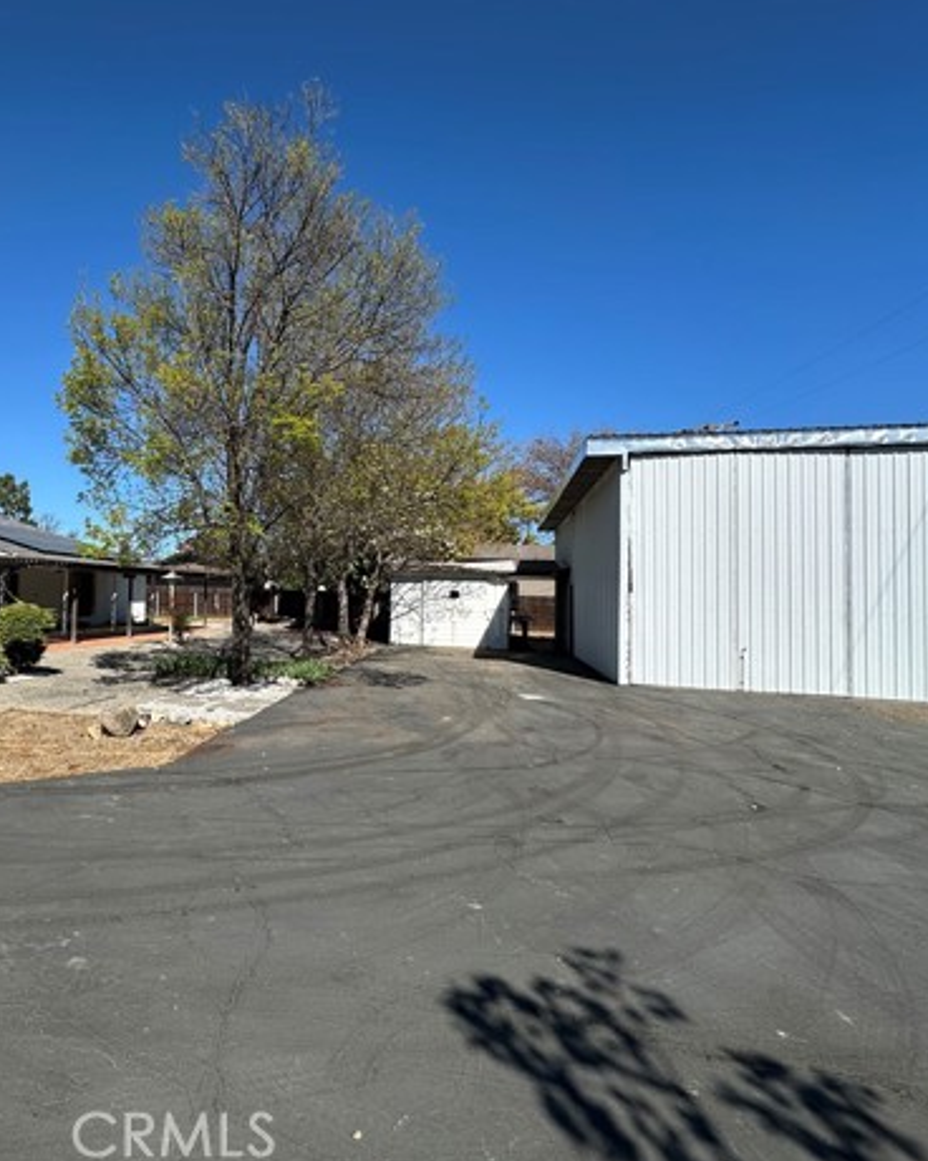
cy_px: 565
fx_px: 652
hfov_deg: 67.8
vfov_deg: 83.3
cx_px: 272
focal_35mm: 19
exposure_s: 1/1595
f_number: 2.2
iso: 40
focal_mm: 2.22
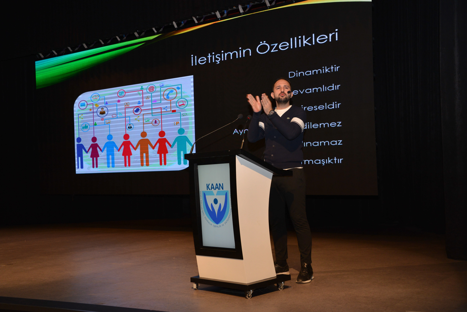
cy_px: 156
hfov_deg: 43.6
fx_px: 584
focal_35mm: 45
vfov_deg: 29.9
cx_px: 234
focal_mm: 45
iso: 1000
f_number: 7.1
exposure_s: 1/60
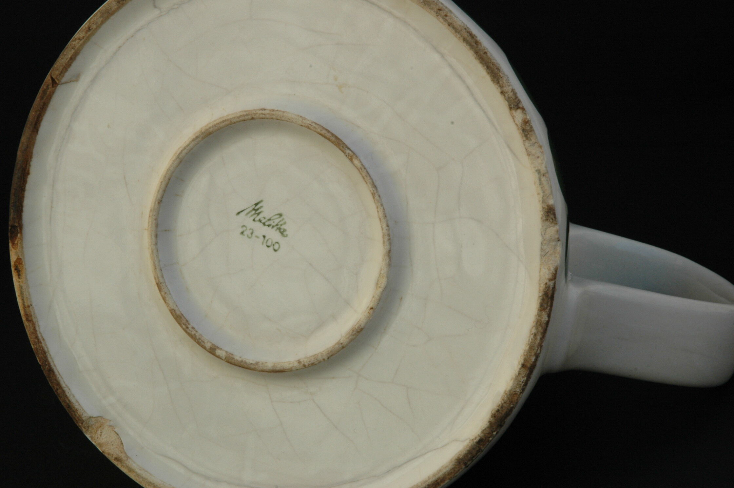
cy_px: 244
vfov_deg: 13.0
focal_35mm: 105
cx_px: 367
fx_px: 2138
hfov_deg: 19.5
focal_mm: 70
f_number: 20
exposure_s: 1/80
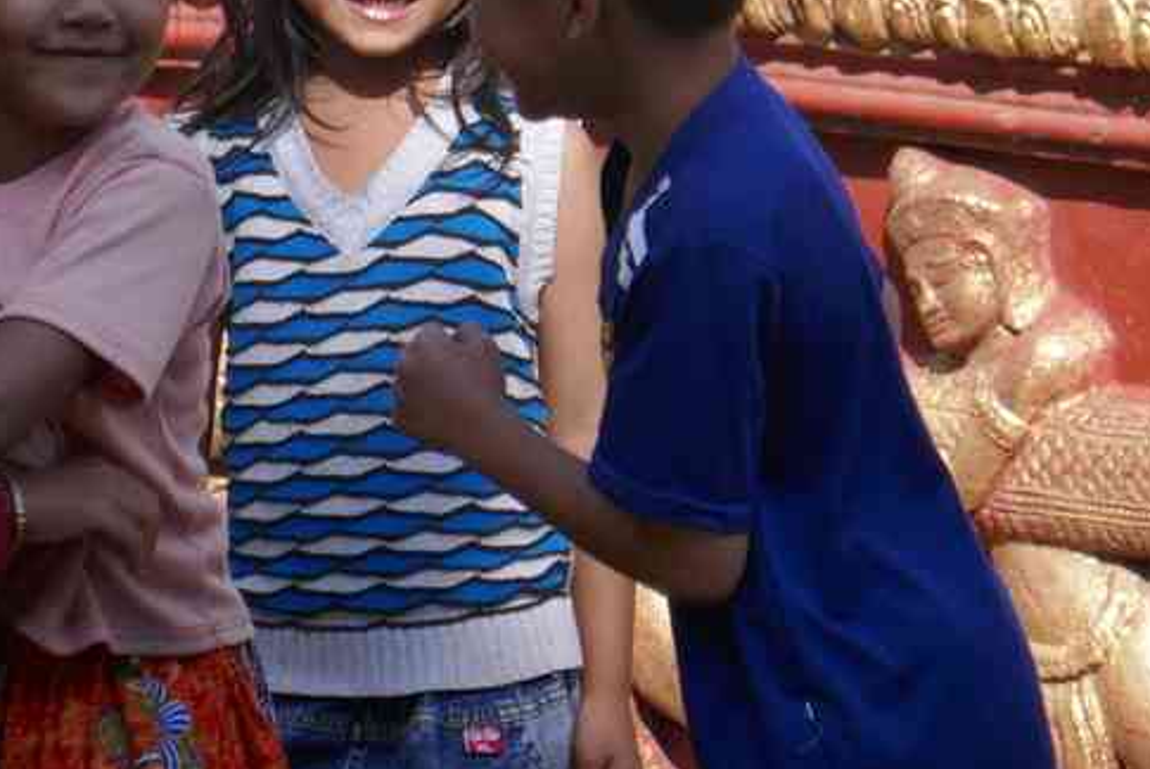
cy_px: 12
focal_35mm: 461
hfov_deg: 4.5
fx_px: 14735
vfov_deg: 3.0
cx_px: 490
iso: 125
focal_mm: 81.5
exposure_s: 1/250
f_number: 5.9
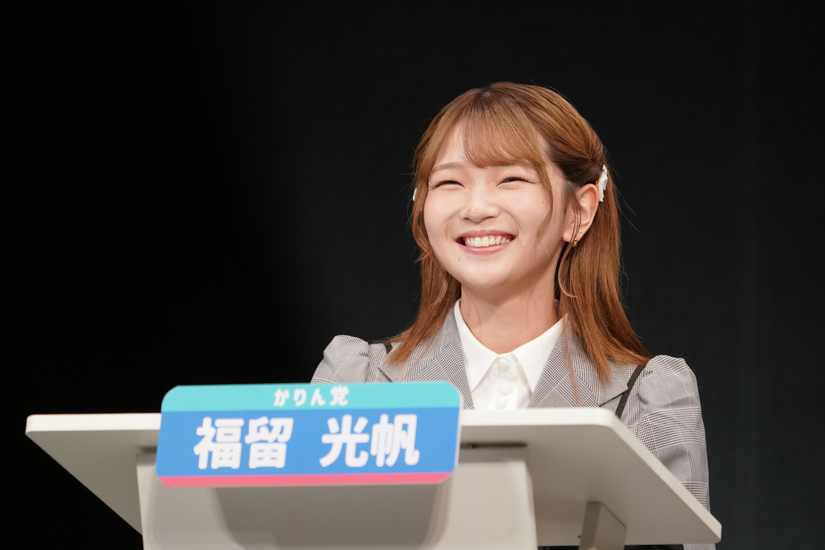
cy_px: 275
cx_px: 412
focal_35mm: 400
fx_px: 9166
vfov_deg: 3.4
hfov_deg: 5.2
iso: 5000
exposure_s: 1/200
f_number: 6.3
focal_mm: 400
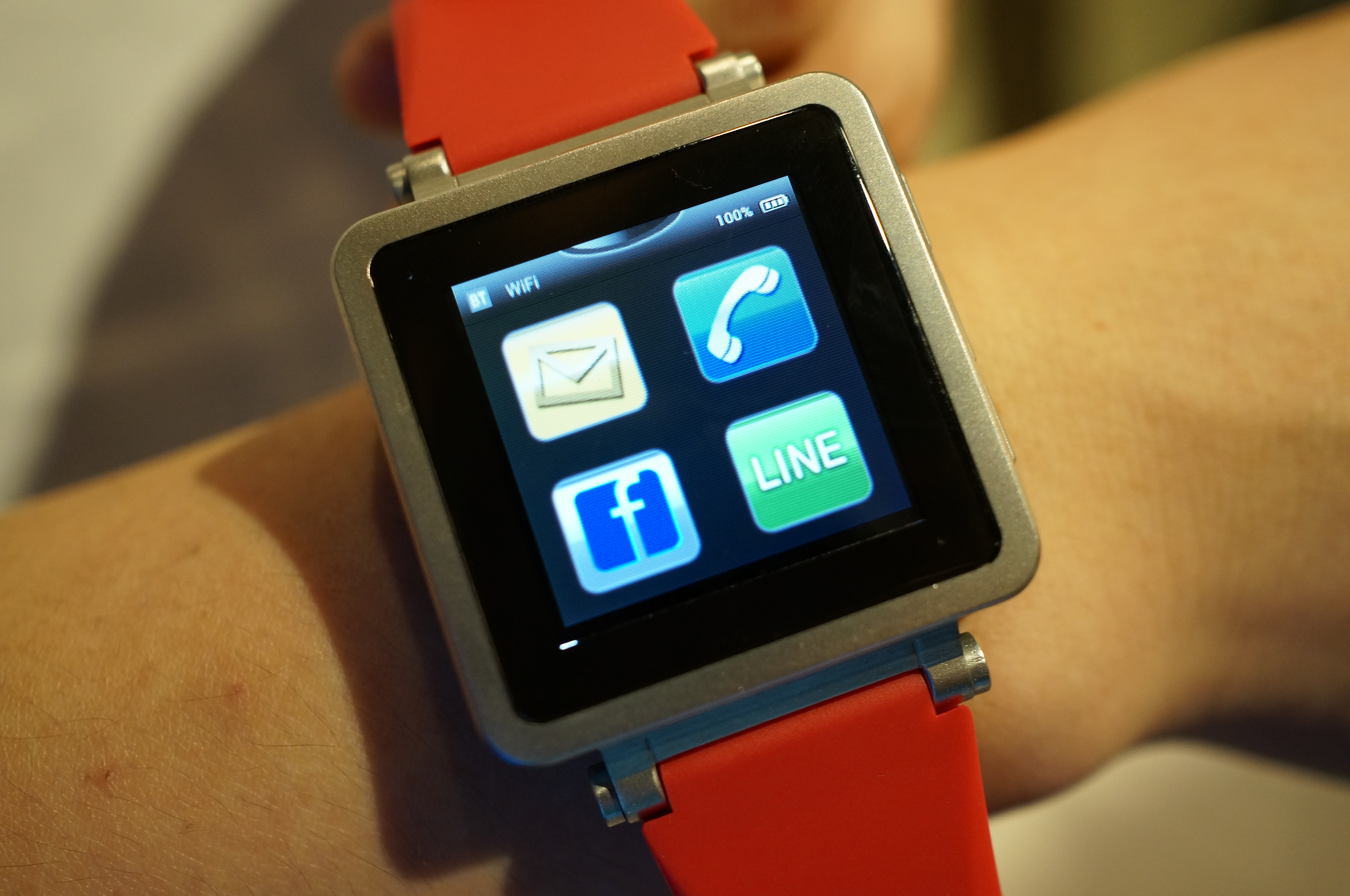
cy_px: 448
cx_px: 675
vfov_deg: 36.8
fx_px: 1349
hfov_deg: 53.2
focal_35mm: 36
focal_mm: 24
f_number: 2.8
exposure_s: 1/50
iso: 800
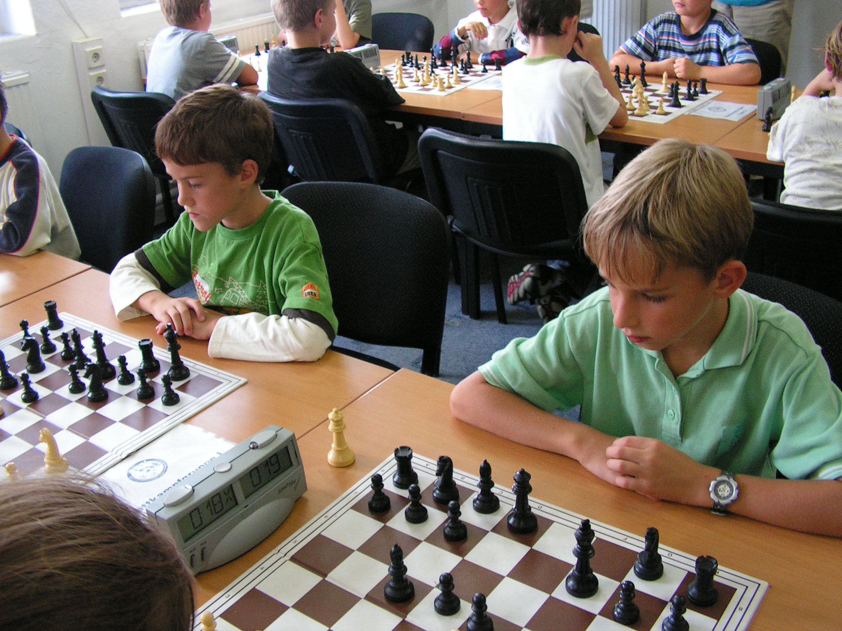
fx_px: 876
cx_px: 421
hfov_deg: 51.4
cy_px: 316
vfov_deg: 39.7
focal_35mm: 36
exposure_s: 1/50
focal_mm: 6
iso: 160
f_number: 3.2
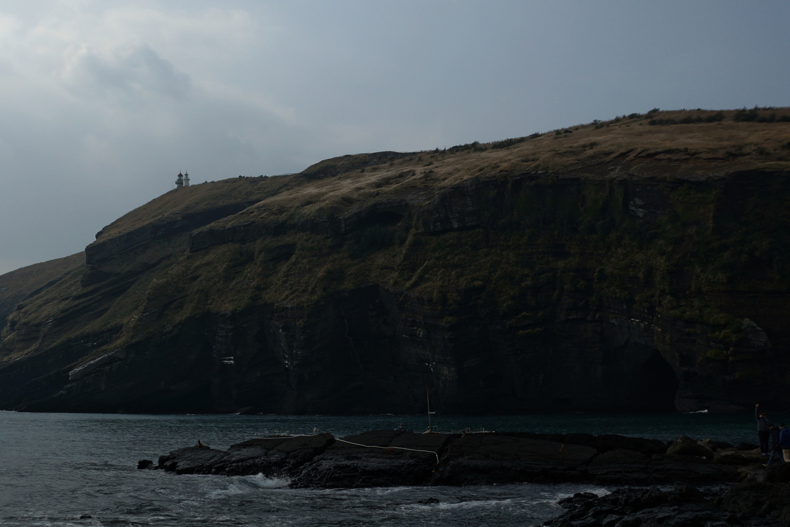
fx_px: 878
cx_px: 237
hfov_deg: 47.3
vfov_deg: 33.1
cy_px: 180
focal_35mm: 40
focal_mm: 16
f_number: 8
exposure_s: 1/800
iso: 100
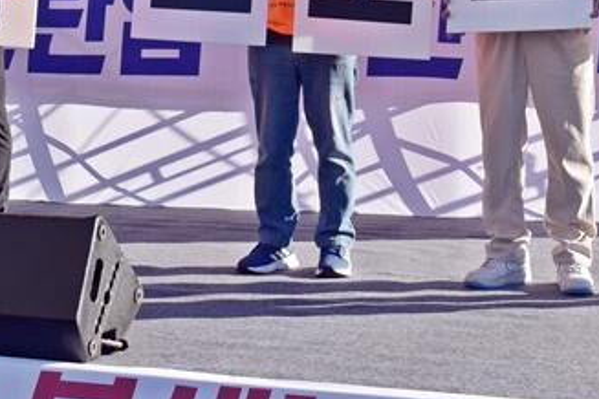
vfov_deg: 14.0
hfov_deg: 21.5
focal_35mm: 94
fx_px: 1564
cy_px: -100
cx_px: 158
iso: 100
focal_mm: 20
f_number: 6.3
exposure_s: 1/320
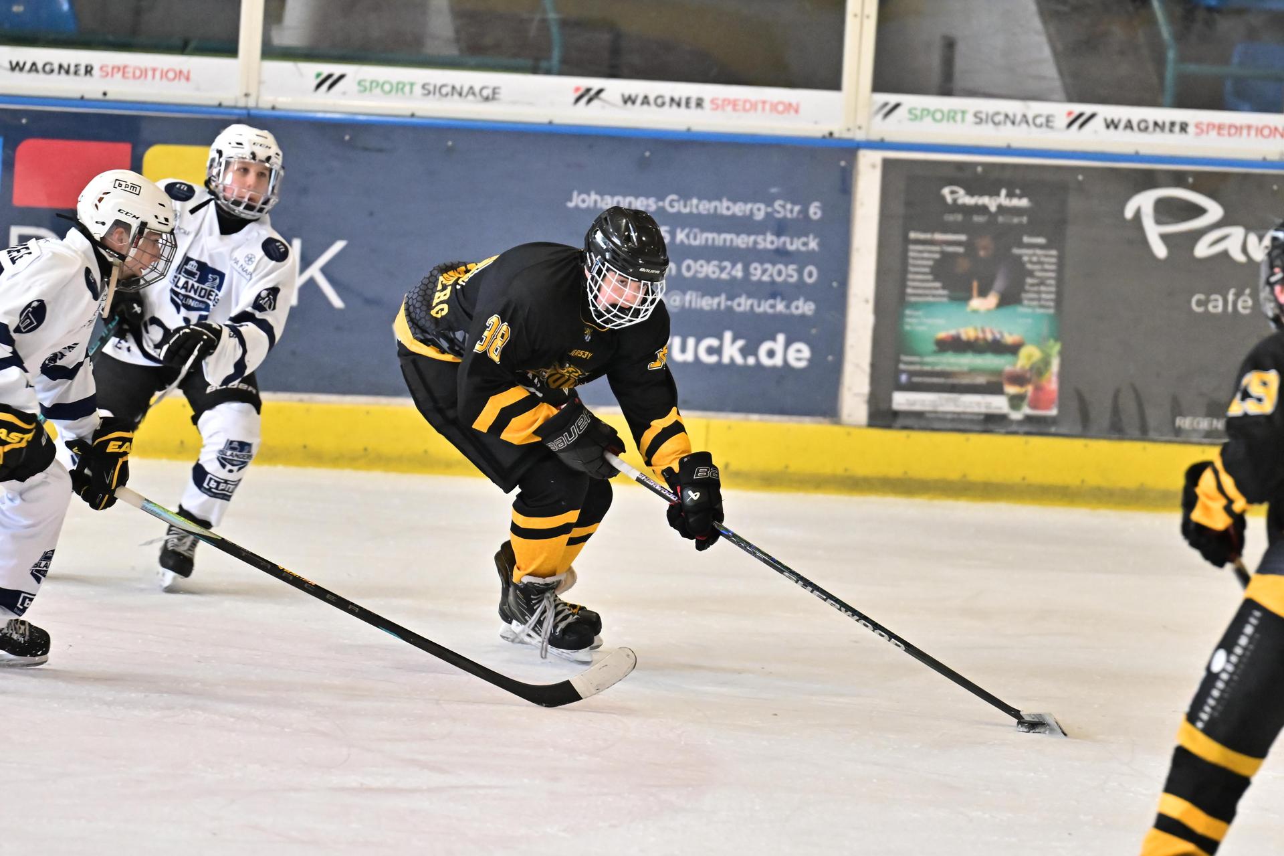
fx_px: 10697
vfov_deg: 4.6
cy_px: 428
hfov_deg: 6.9
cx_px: 642
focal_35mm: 300
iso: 3200
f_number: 2.8
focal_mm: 200
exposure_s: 1/800
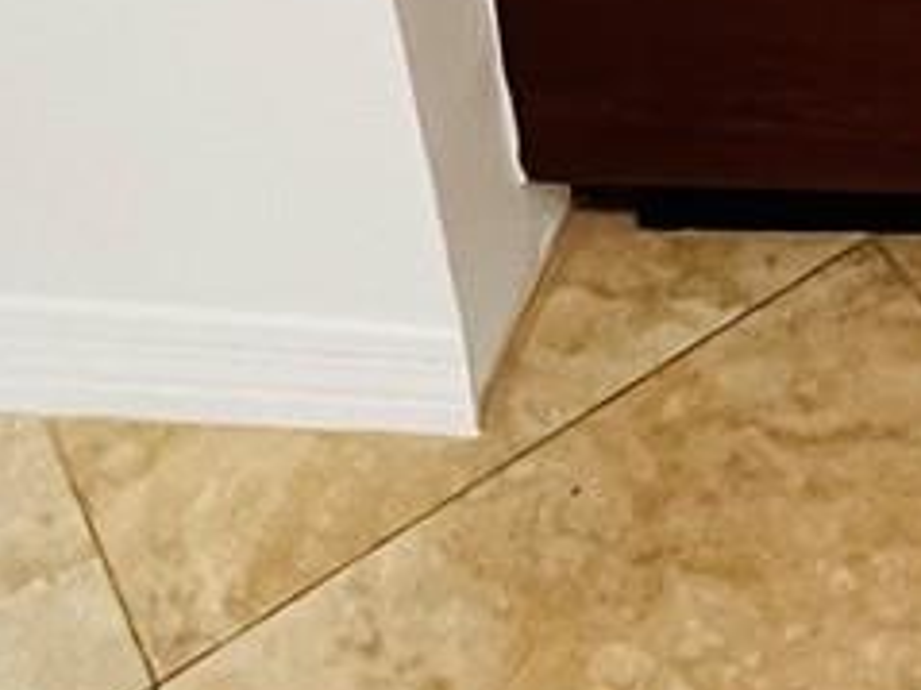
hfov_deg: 19.1
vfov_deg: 12.7
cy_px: -1014
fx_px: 2314
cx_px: 1464
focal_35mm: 87
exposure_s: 1/60
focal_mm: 1.57
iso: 500
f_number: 1.8
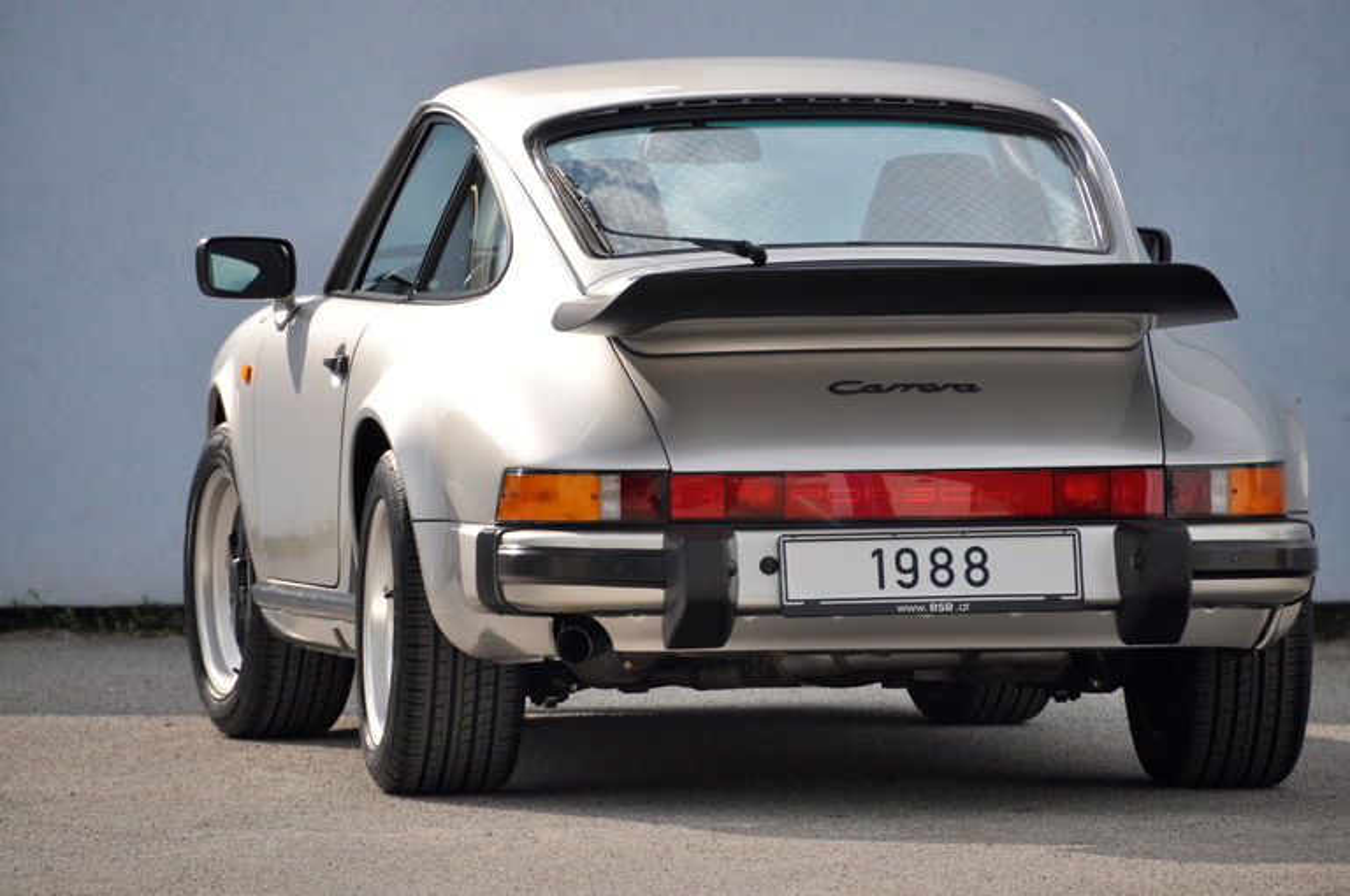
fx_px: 14606
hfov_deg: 5.3
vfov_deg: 3.5
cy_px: 448
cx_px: 675
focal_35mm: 390
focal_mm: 260
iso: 500
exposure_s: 1/640
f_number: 6.3
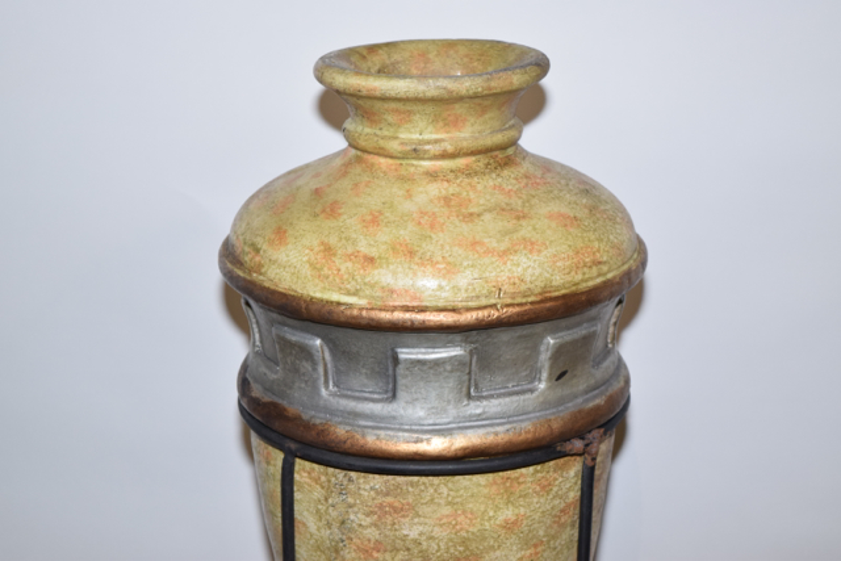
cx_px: 420
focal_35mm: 82
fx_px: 1928
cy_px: 280
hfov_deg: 24.6
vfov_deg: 16.6
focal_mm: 55
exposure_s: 1/125
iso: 800
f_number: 5.6
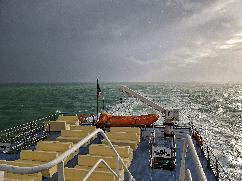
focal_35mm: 23
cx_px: 121
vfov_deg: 58.9
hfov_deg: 73.9
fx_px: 161
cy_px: 90
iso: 50
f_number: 1.8
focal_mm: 5.4
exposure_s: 1/2552
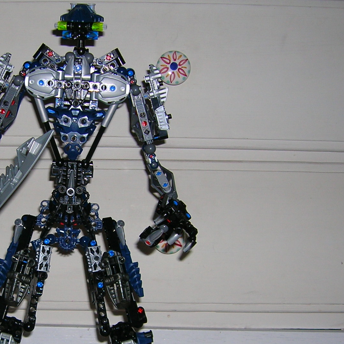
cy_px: 247
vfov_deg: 26.6
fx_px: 720
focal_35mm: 64
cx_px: 63
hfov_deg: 26.3
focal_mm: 5.7
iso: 50
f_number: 2.9
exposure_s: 1/60.1
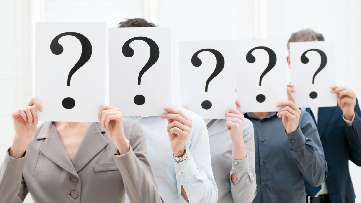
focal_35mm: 111
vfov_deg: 10.9
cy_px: 121
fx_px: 1063
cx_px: 179
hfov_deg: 19.3
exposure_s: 1/100
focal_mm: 70
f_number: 3.5
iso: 200
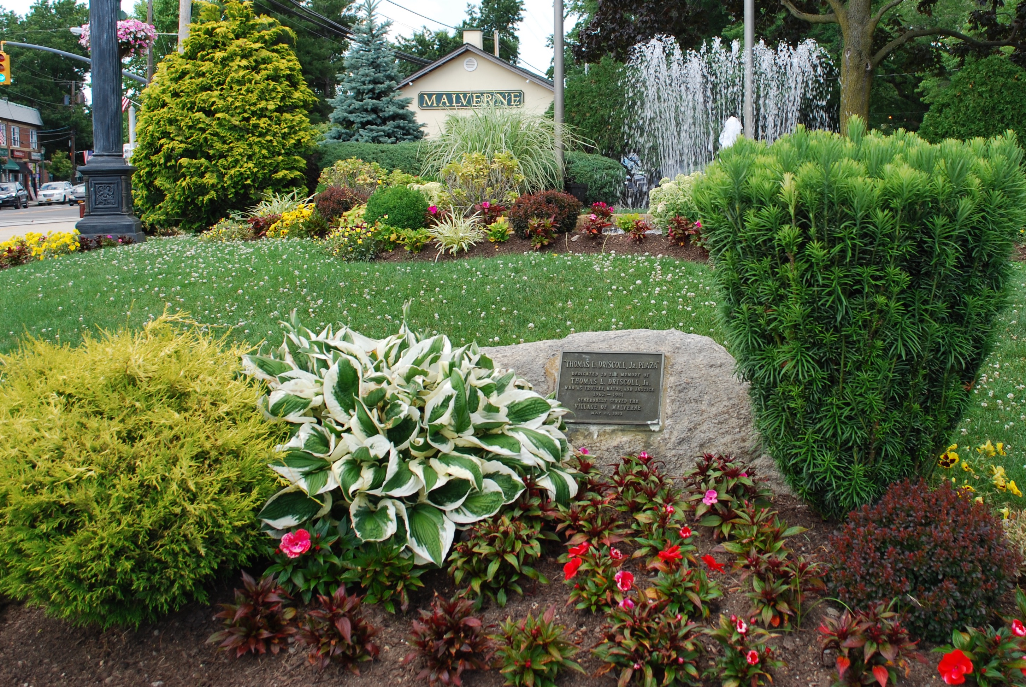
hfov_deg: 48.2
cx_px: 598
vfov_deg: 33.2
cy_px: 238
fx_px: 1141
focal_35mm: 40
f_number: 5.6
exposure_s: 1/125
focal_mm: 20
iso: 100
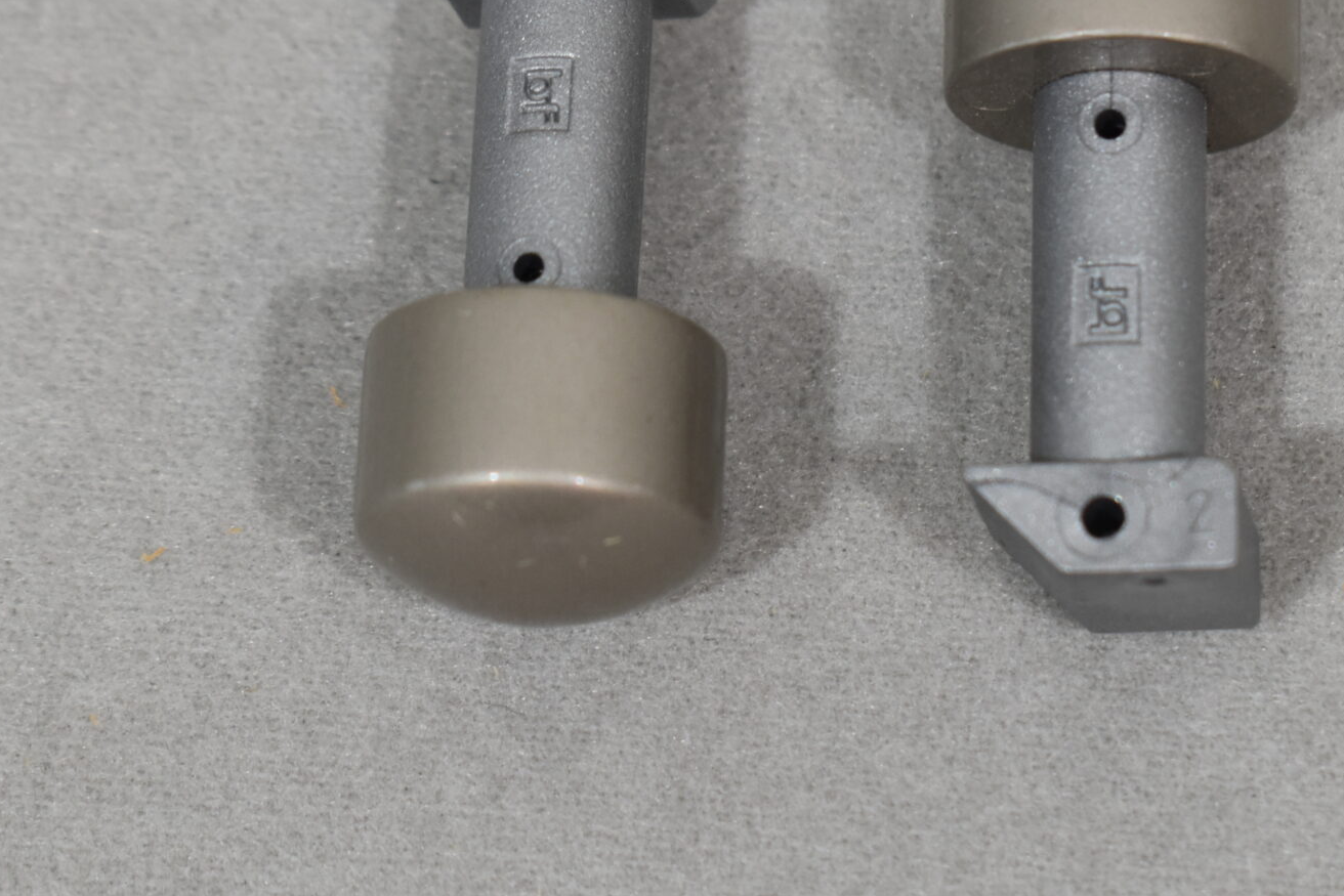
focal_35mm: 161
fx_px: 6010
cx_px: 892
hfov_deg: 12.7
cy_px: 272
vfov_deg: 8.5
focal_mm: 55
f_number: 7.1
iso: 400
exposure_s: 1/60
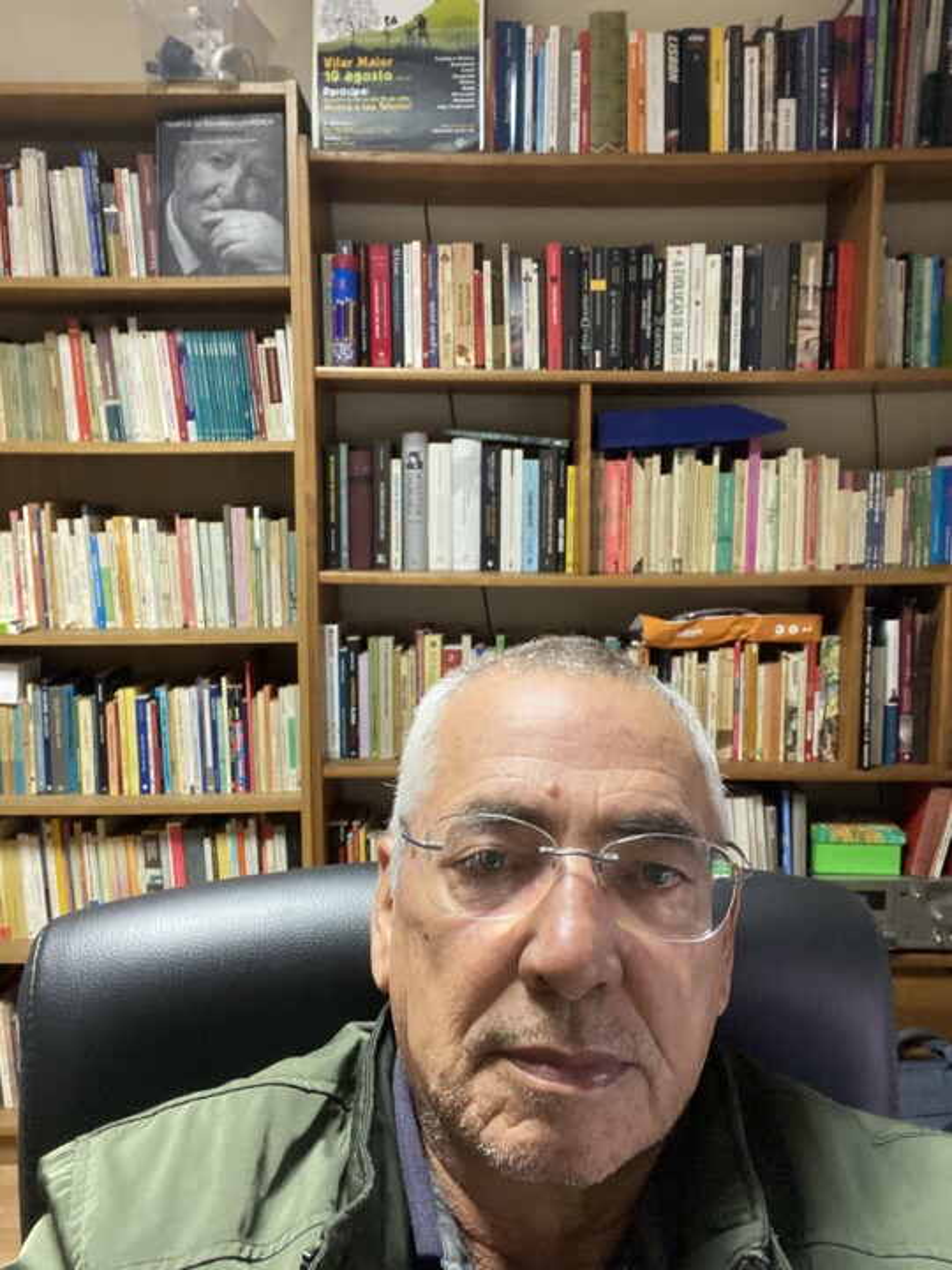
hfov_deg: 46.8
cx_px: 476
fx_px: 1100
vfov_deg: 60.0
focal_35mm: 30
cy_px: 635
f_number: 2.2
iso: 400
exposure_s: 1/33
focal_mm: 2.71
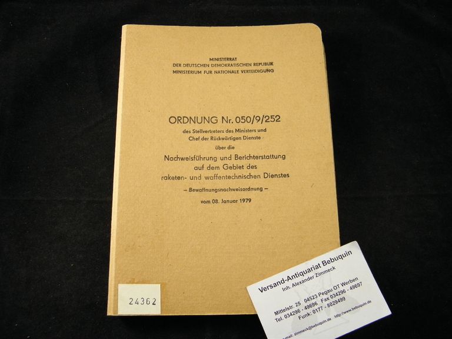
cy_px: 170
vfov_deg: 39.7
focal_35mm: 36
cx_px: 226
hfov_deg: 51.4
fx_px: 470
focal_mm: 6.4
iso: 125
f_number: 3.7
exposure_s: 1/40
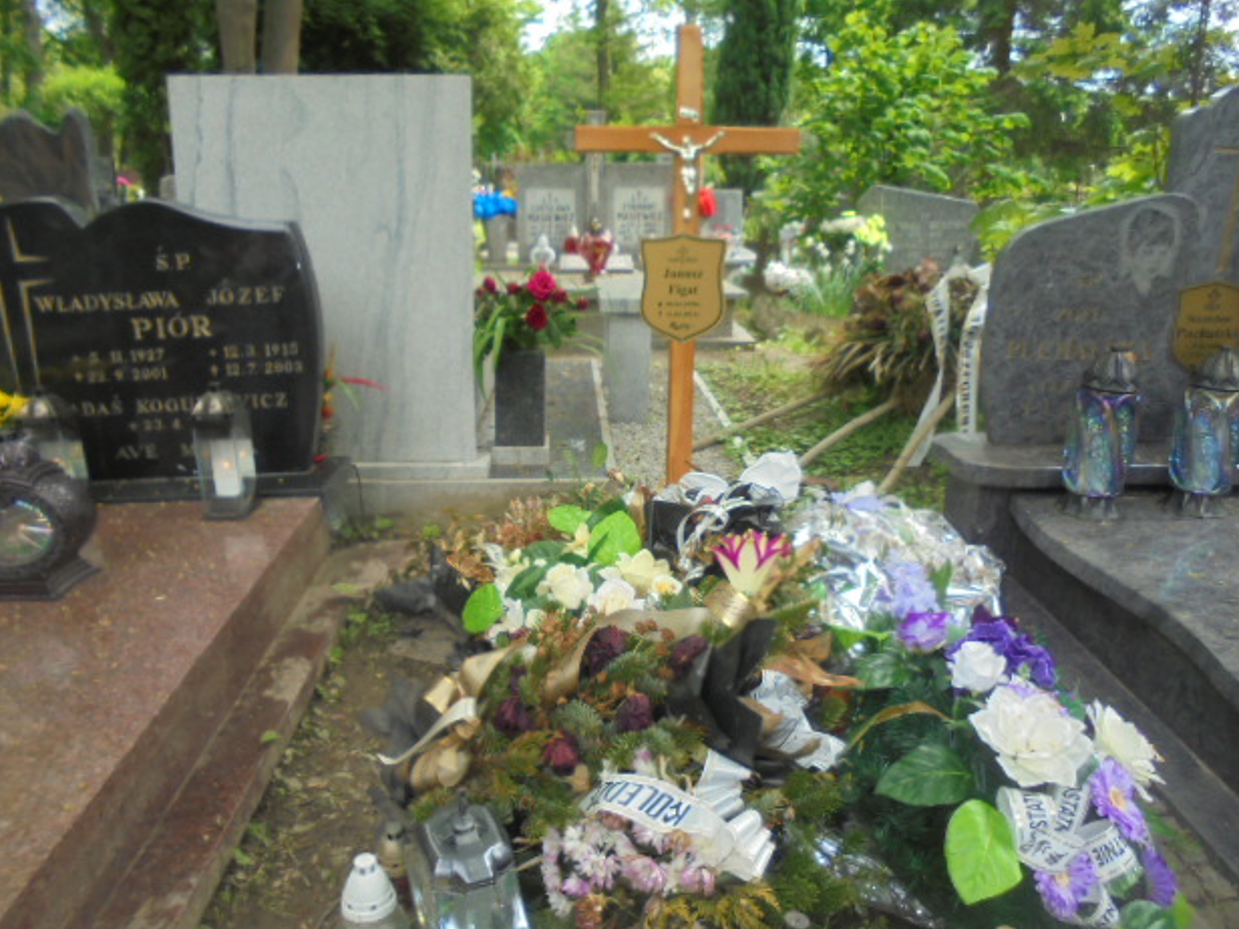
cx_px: 603
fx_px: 966
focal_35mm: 27
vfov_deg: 51.4
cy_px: 462
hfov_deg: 65.3
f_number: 3.5
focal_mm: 4.6
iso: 100
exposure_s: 1/160
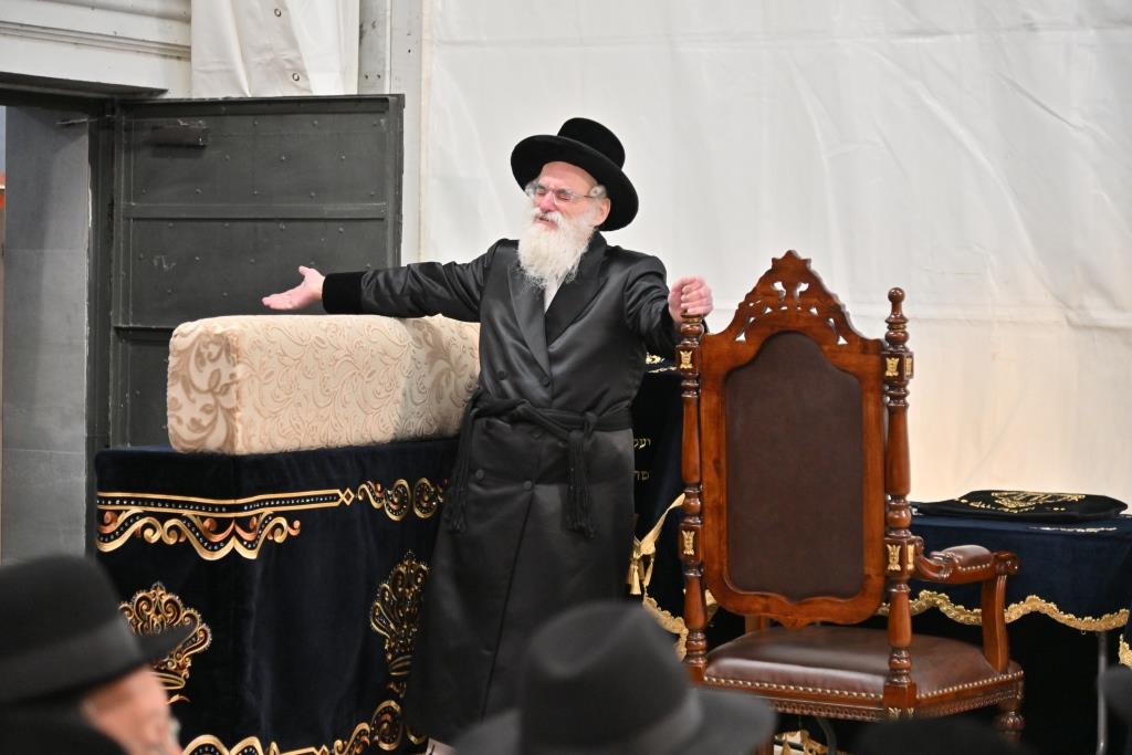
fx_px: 2893
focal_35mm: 92
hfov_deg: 22.1
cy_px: 378
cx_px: 566
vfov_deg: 14.9
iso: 1250
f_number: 4
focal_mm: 92
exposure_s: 1/125
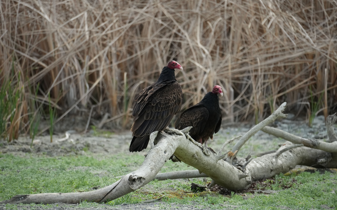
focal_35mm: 306
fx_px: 2811
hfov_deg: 6.9
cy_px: 103
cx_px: 168
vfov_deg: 4.3
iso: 2000
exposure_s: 1/2500
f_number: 7.1
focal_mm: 300
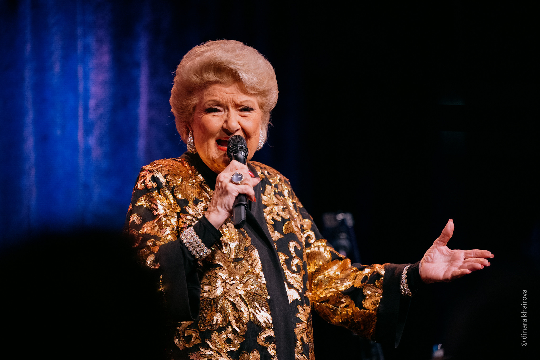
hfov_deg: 11.7
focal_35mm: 175
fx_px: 2625
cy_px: 180
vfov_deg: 7.8
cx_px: 270
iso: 1000
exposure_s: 1/320
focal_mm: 175
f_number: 2.8
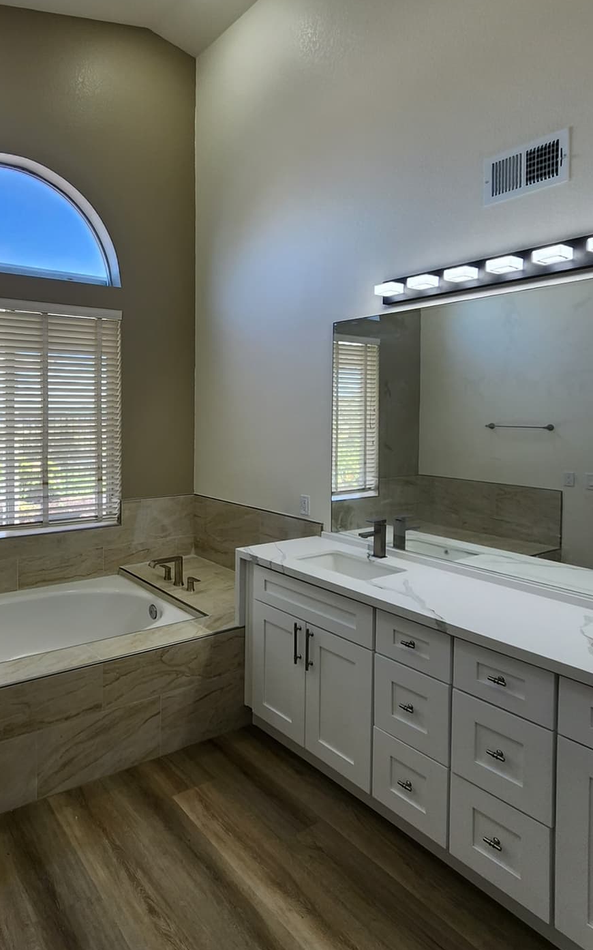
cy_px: 417
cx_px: 125
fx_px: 492
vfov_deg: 87.6
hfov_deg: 57.8
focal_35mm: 19
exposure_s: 1/120
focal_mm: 2.2
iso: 50
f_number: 2.2
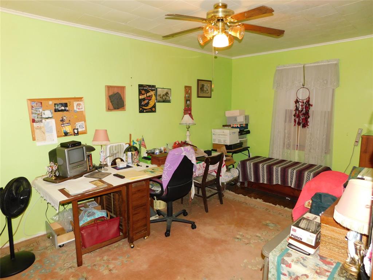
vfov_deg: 58.9
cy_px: 140
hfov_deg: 73.9
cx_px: 186
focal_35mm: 23
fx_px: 248
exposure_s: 1/30
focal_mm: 4
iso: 220
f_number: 3
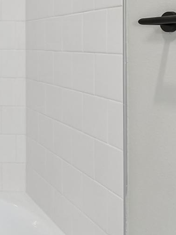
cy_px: 51
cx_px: -139
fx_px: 312
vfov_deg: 39.8
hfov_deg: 21.3
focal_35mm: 46
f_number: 7.1
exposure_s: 1/13
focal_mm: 10
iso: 100
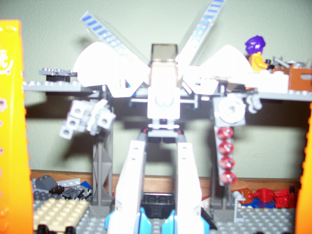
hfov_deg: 54.0
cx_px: 156
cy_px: 117
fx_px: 306
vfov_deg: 41.8
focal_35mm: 34
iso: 140
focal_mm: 5.6
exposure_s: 1/64
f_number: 2.7
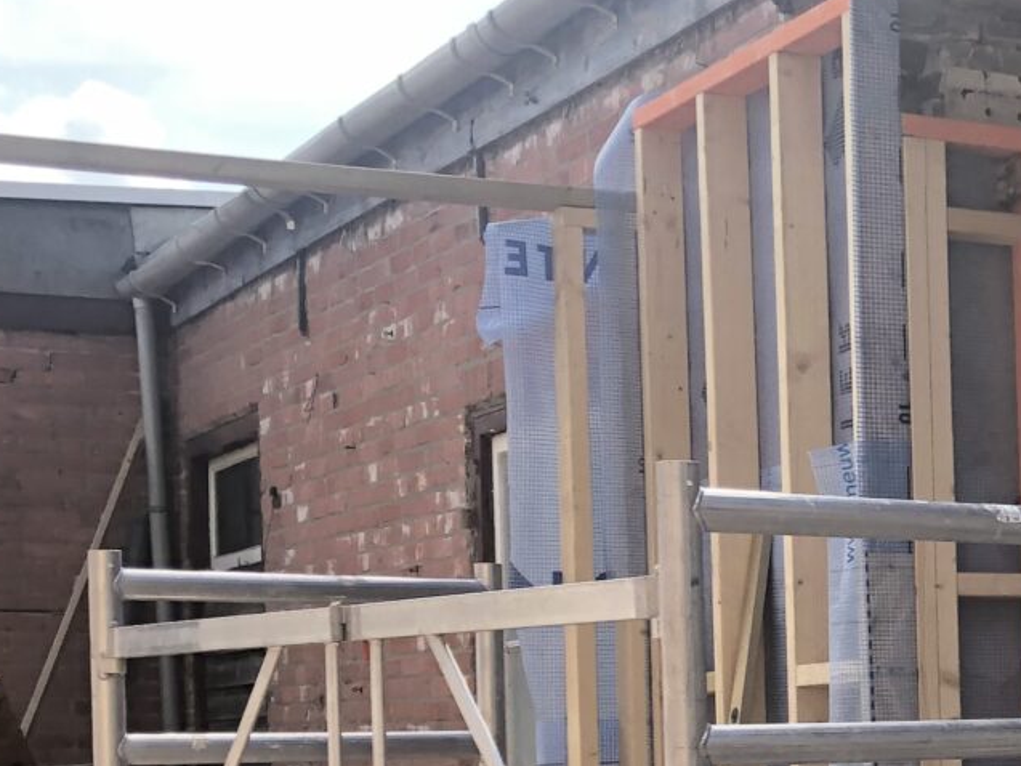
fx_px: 2655
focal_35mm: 90
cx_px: 1414
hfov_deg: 19.6
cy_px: 825
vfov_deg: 16.0
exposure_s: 1/444
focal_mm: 4
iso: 20
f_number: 1.8
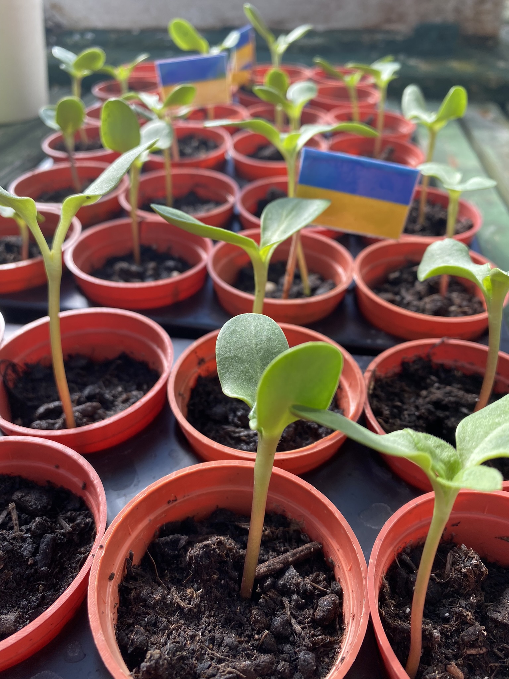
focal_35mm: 26
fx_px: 510
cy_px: 340
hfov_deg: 53.1
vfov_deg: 67.3
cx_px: 254
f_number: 1.8
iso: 32
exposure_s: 1/493
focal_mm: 4.25
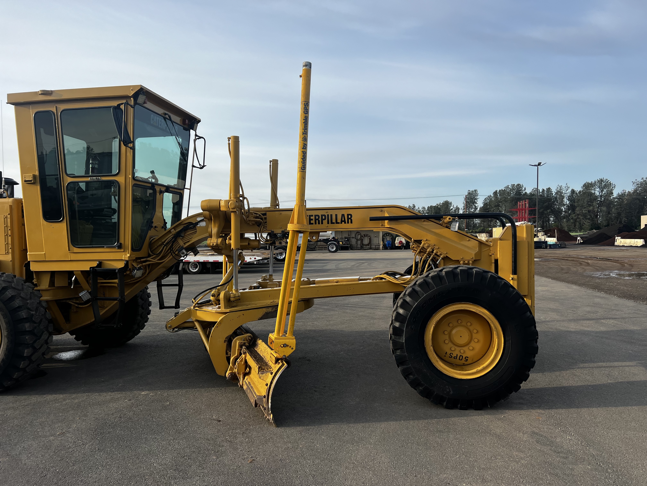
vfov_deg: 53.1
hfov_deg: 67.3
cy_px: 243
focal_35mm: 26
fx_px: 486
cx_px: 324
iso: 50
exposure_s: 1/1972
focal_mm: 5.7
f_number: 1.5
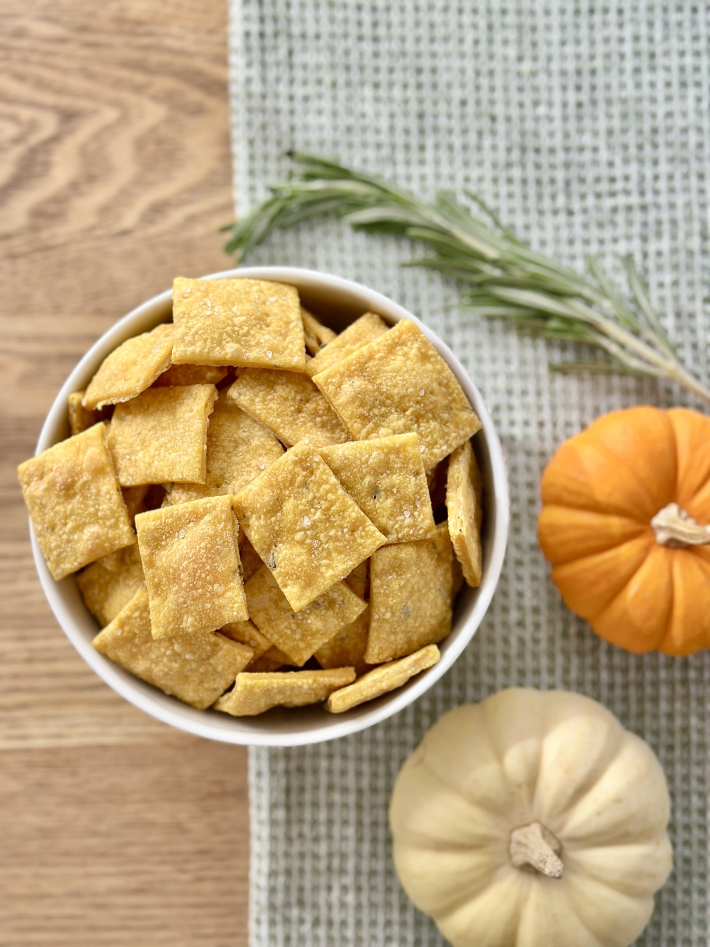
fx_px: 1313
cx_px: 355
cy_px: 474
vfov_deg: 39.7
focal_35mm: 48
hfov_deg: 30.3
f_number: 1.78
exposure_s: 1/402
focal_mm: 6.86
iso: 80
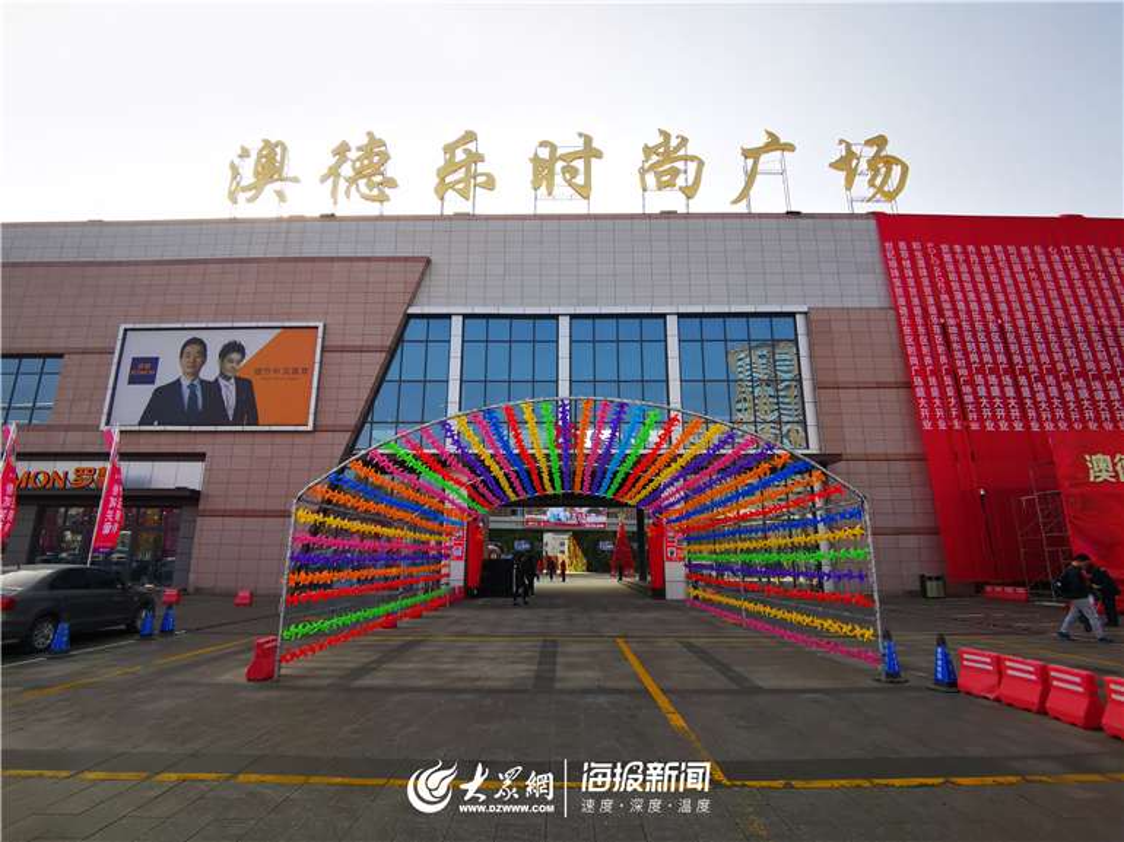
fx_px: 552
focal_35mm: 17
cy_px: 421
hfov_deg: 91.0
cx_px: 562
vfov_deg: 74.7
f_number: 2.2
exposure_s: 1/541
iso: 50
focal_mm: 2.26
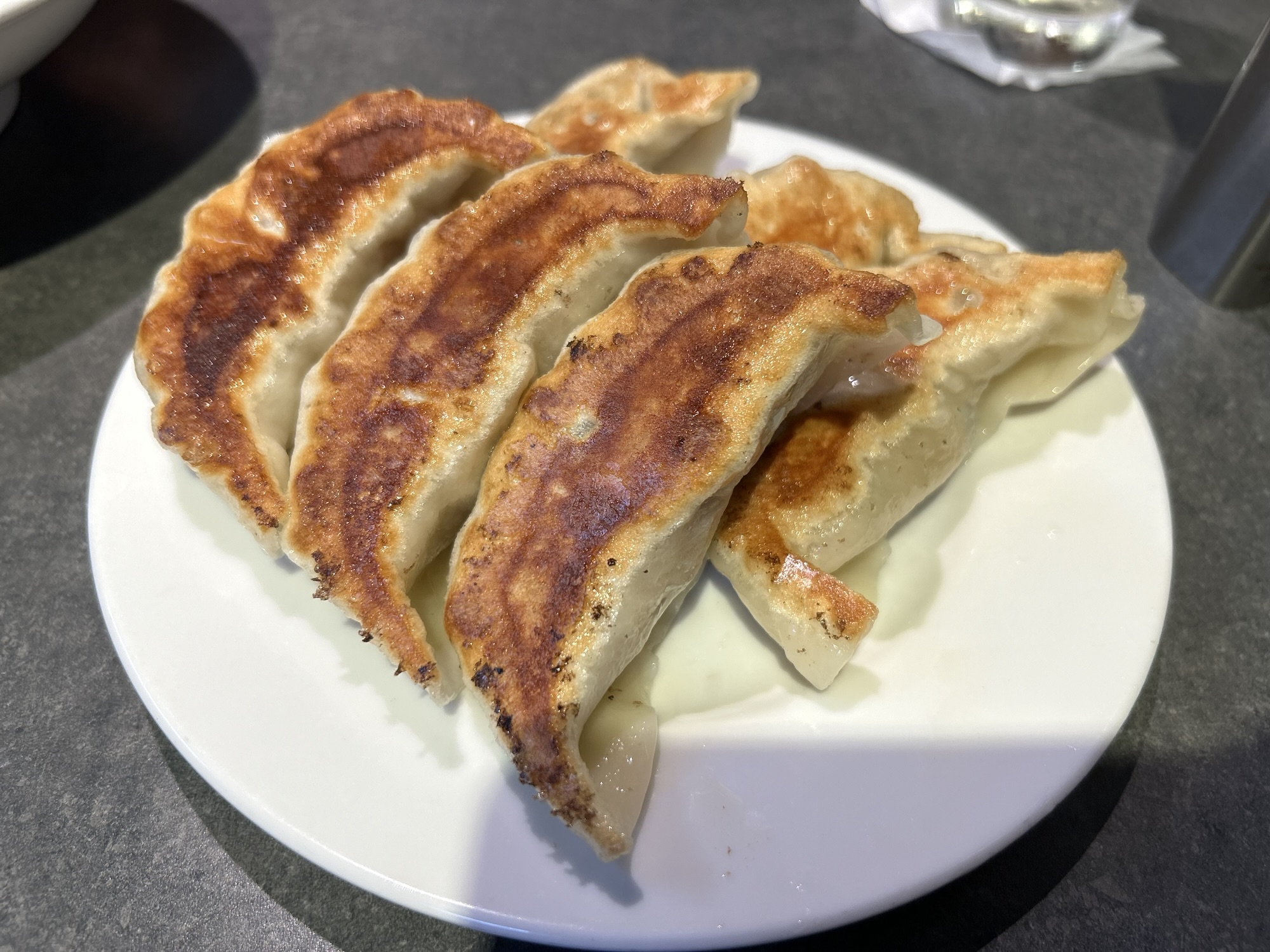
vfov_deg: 53.1
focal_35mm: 26
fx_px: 954
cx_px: 635
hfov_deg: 67.3
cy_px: 476
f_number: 1.5
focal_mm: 5.7
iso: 50
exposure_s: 1/100
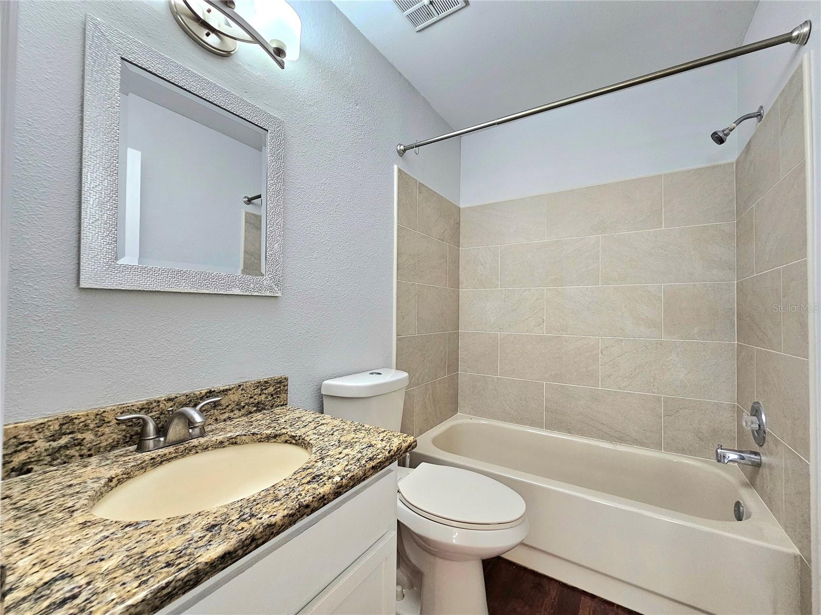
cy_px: 308
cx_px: 410
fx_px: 308
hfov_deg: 106.2
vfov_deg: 89.9
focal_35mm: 13
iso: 200
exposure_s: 1/60.2
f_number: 2.2
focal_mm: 2.2
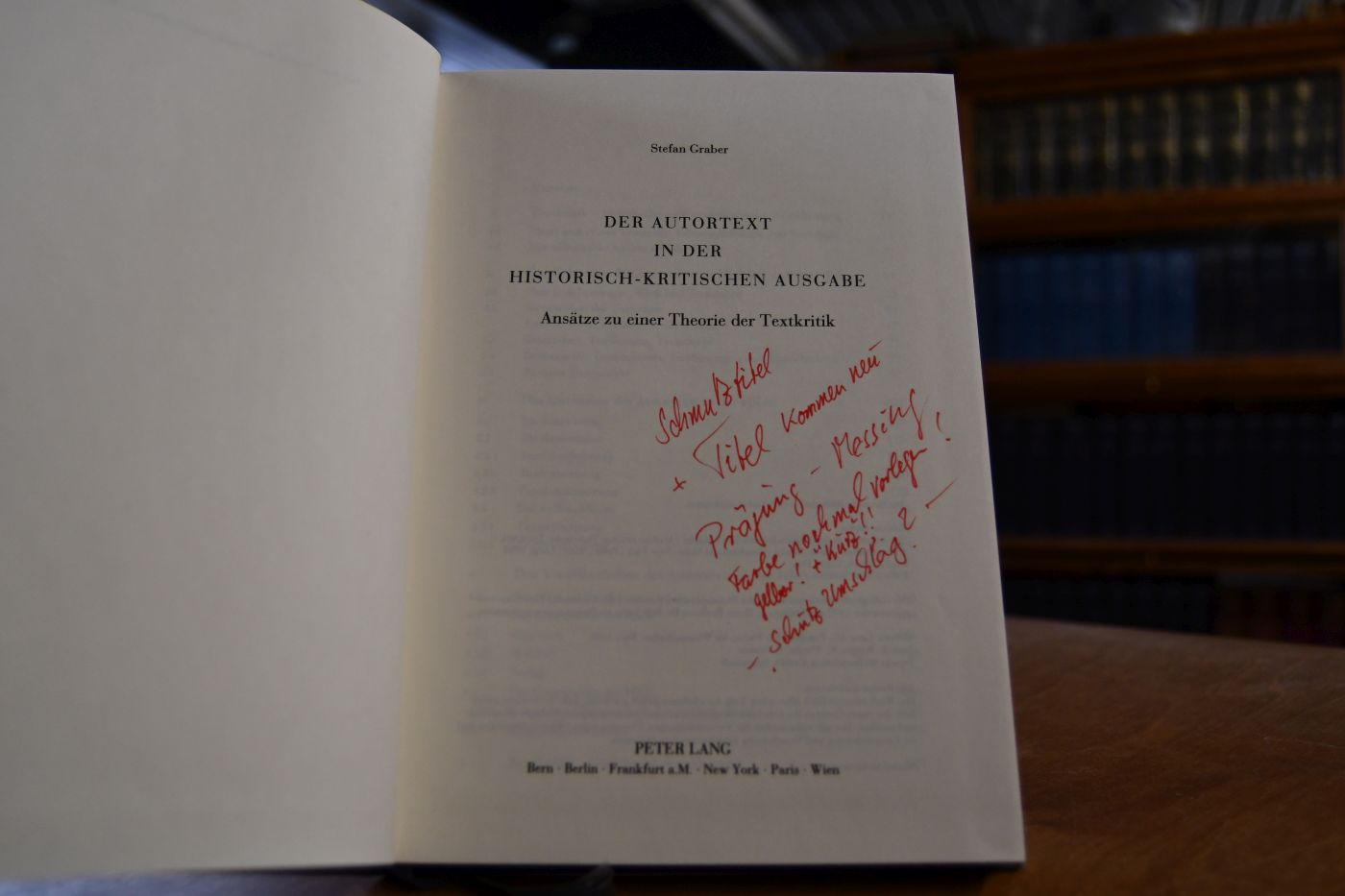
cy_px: 448
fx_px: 1233
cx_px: 672
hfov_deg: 57.2
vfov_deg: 40.0
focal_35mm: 33
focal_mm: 22
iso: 720
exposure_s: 1/250
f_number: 3.5
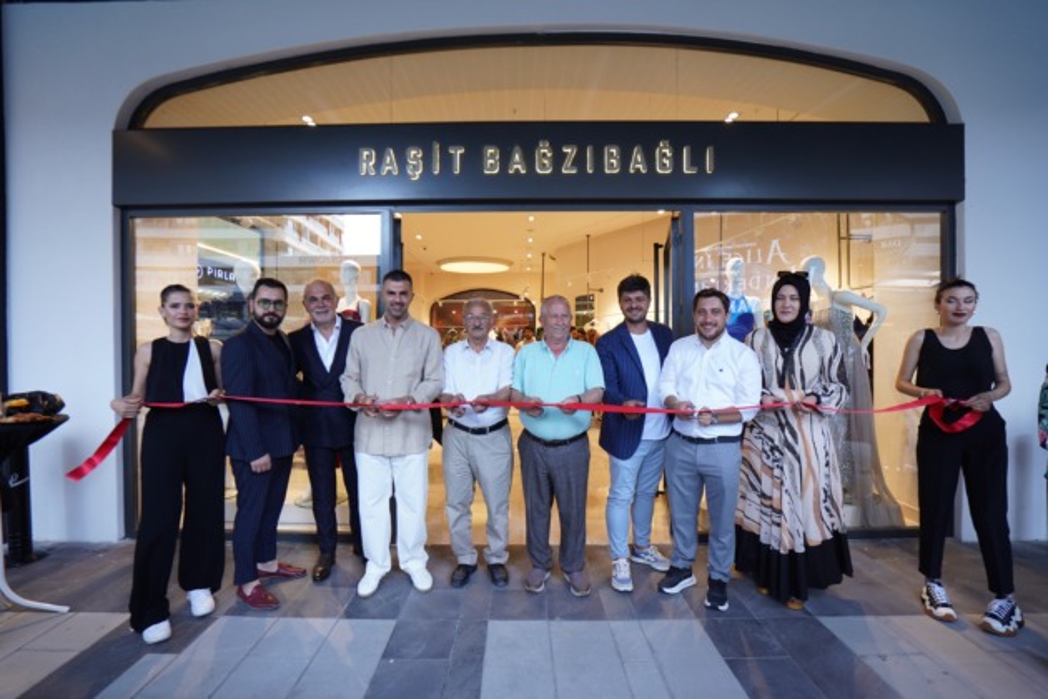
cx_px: 524
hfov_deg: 96.7
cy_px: 350
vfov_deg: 73.7
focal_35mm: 16
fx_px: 466
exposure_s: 1/250
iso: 800
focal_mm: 16
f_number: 4
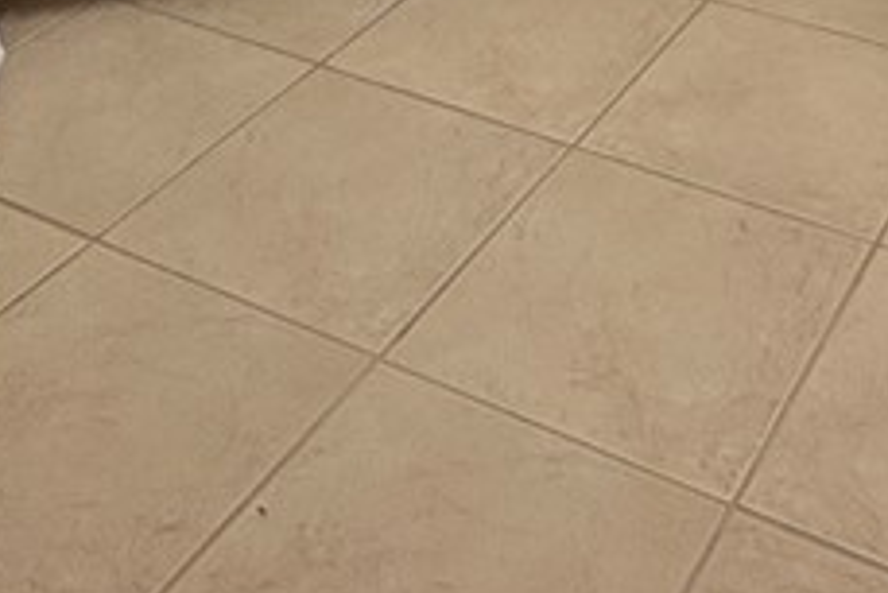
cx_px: 659
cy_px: -783
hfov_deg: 30.5
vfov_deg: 14.6
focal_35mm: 65
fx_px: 1604
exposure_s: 1/120
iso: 160
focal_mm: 2.22
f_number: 2.2
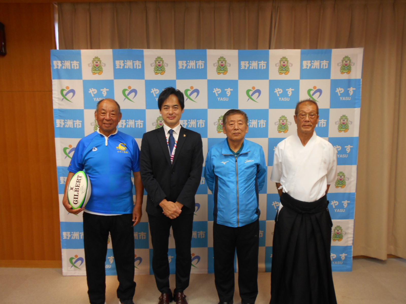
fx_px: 305
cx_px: 203
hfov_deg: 67.3
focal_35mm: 26
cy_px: 152
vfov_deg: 53.1
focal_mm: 4.6
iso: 140
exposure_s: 1/30
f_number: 3.2
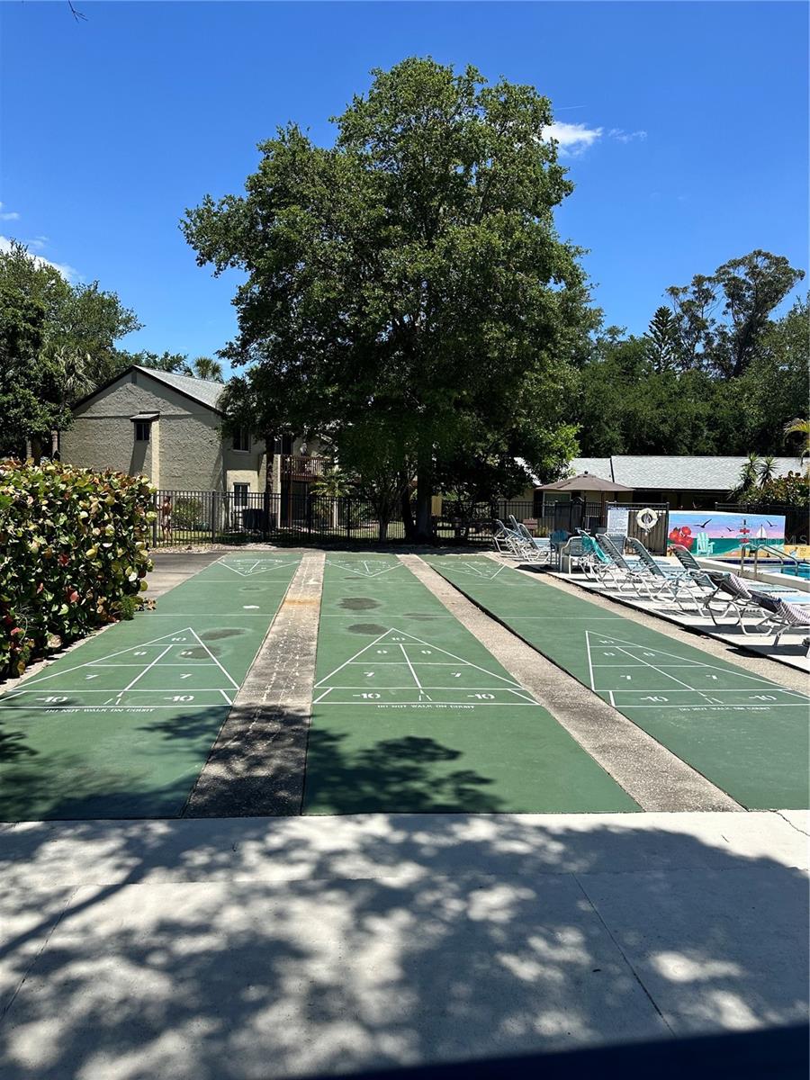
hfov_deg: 56.8
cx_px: 405
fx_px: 749
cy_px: 540
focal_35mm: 24
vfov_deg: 71.6
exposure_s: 1/4545
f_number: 1.78
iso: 80
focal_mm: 6.86
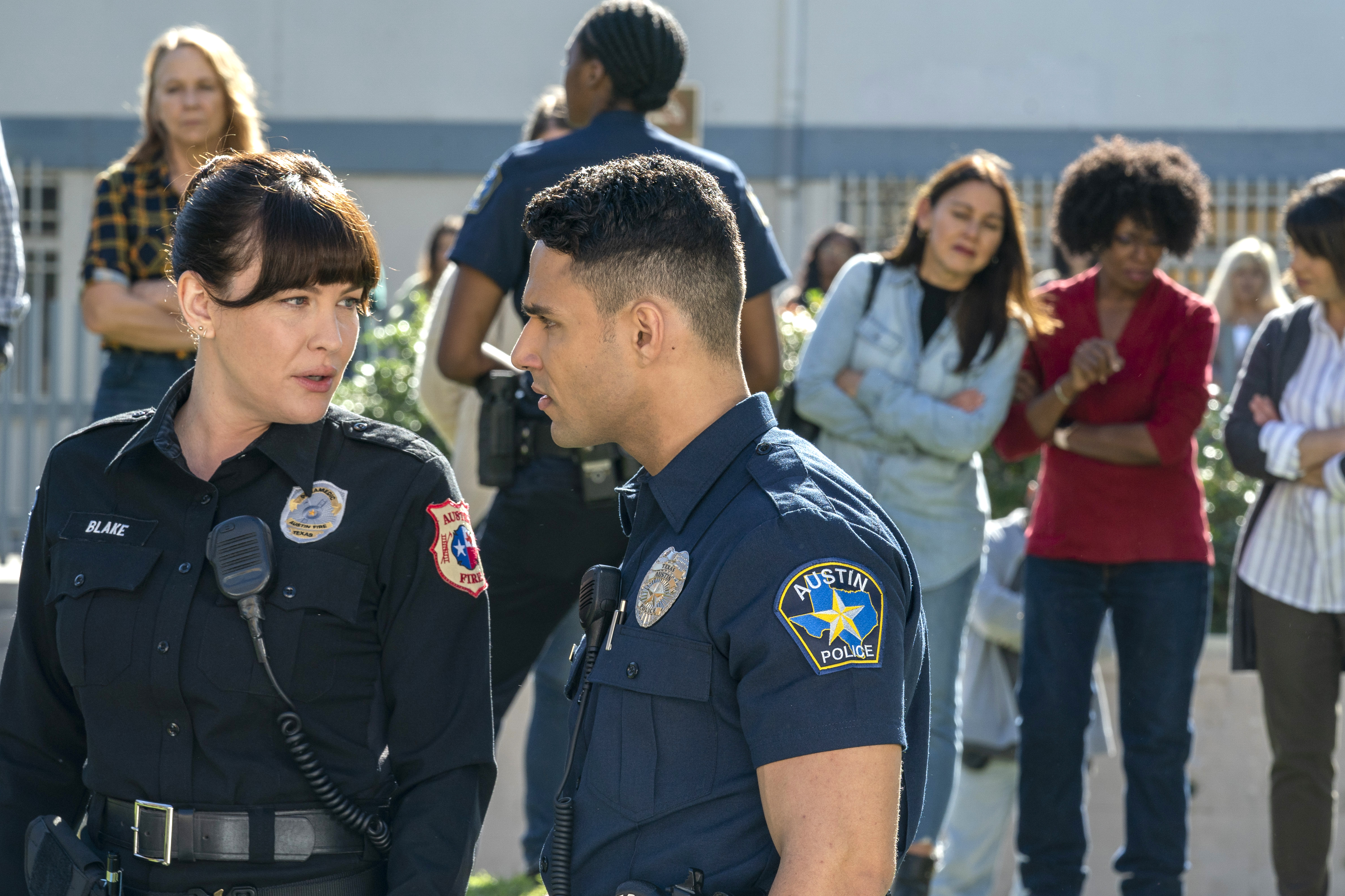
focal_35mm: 162
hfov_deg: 12.7
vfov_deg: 8.5
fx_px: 6052
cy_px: 484
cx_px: 550
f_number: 9
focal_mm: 129
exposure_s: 1/250
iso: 320
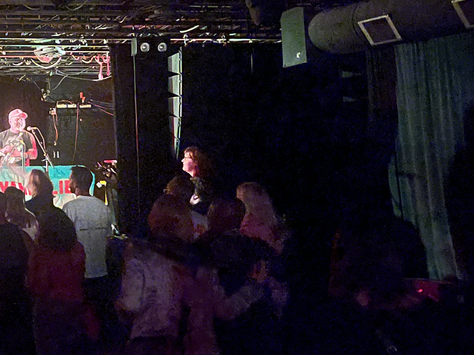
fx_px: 986
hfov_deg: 23.6
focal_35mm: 72
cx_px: -157
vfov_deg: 20.2
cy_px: 73
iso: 2500
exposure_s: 1/19
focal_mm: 5.7
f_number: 1.5
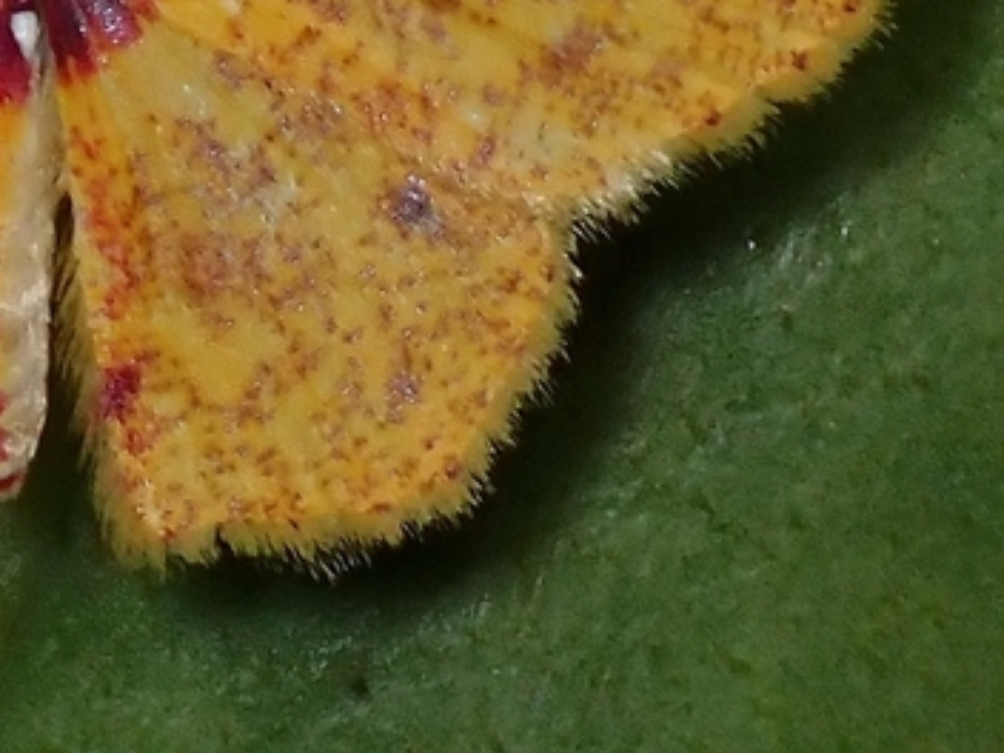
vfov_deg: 4.6
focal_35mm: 324
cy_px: 19
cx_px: -140
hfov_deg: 6.1
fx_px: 9397
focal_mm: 18
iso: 200
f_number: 6.3
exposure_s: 1/200
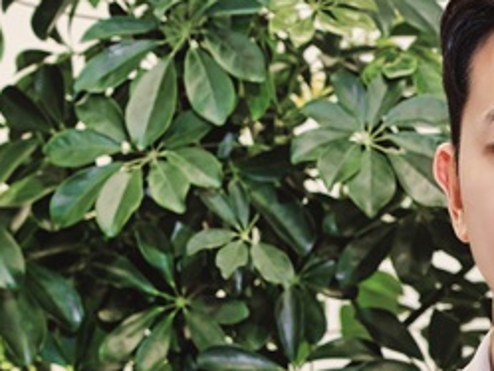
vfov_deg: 4.6
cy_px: 327
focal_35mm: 322
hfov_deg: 6.1
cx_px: 734
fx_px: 4597
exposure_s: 1/125
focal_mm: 96
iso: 400
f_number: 5.6
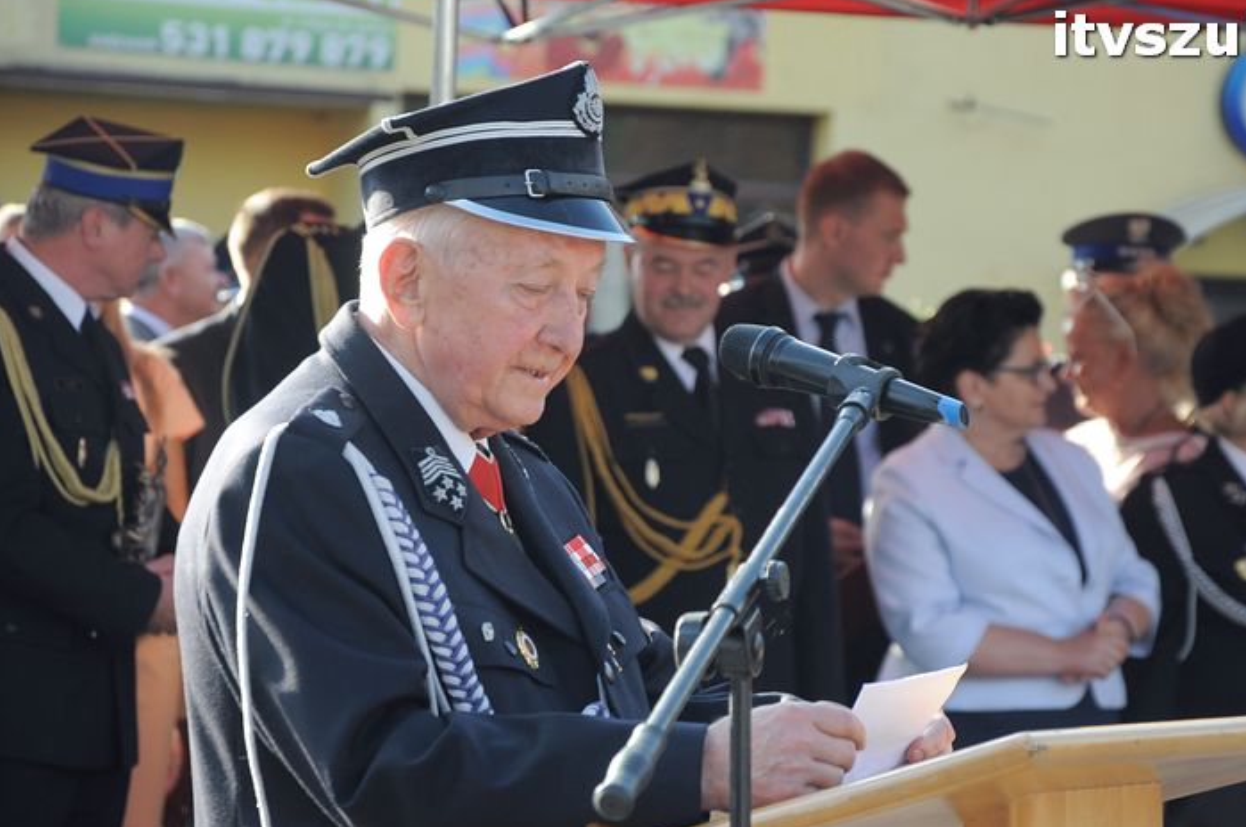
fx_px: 6623
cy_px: 484
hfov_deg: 10.7
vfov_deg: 7.1
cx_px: 697
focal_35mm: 192
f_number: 5.6
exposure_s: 1/320
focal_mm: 105
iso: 400
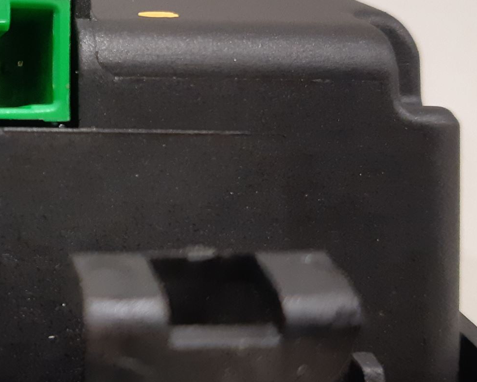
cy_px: 122
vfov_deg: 28.4
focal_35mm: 53
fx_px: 748
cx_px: -3
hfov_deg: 32.5
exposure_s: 1/50
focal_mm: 3.93
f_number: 1.7
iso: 250
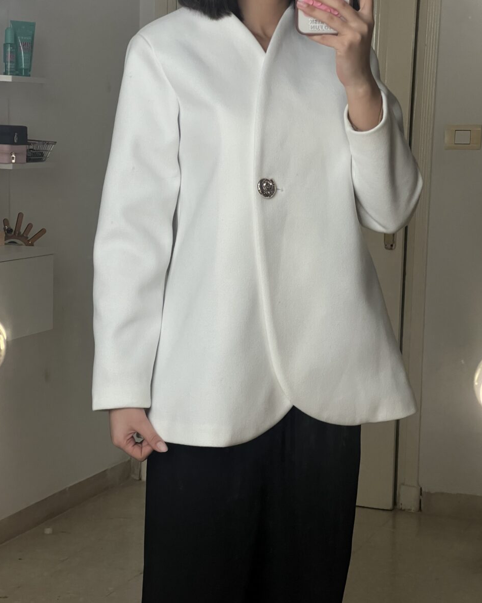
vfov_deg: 23.6
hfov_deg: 18.9
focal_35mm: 81
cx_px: 240
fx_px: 1445
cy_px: 282
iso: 160
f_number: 2.8
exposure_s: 1/50
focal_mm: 9
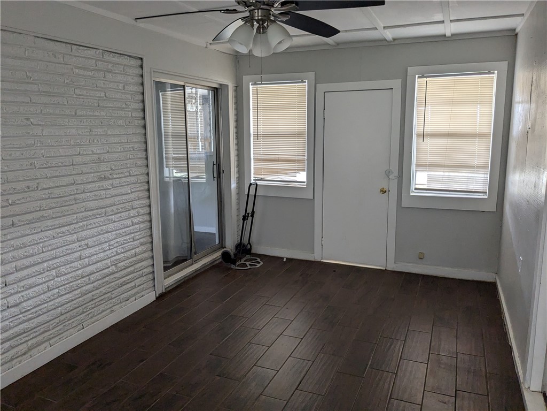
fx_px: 427
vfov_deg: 51.4
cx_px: 274
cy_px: 206
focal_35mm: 27
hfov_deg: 65.3
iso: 182
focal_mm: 4.38
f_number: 1.73
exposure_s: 1/120
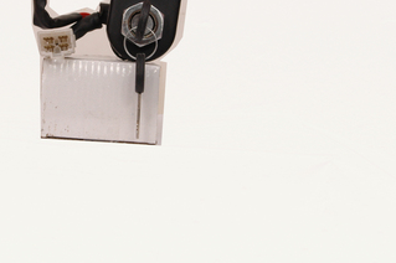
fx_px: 1242
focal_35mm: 113
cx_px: 104
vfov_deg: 12.1
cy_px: 63
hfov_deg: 18.0
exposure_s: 1/125
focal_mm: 48
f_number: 10
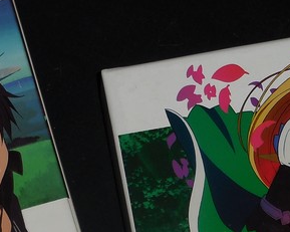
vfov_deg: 5.6
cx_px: 115
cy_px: 216
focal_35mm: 274
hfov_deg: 7.1
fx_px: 2351
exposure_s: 1/60
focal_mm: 14.5
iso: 125
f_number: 4.9
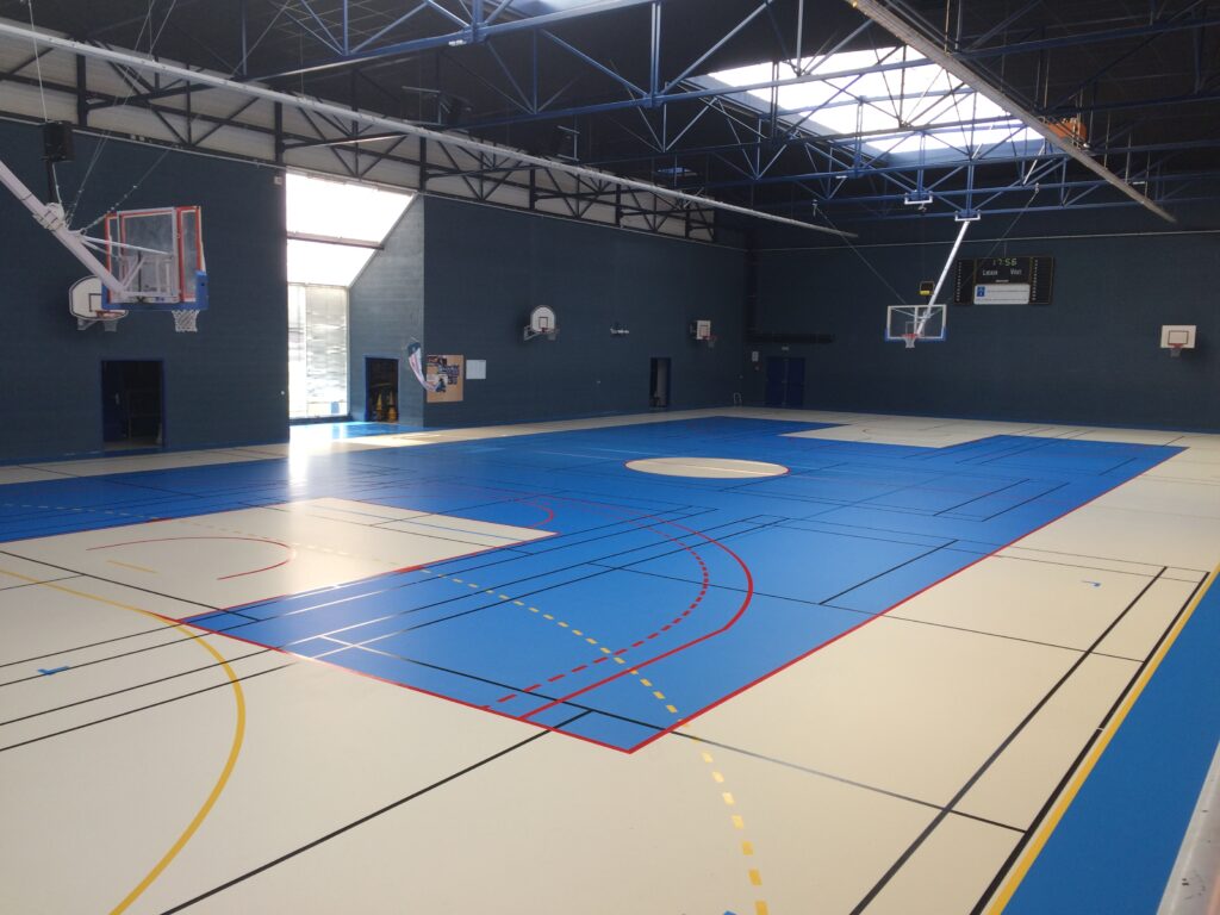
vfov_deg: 48.2
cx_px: 610
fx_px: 1022
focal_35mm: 29
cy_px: 458
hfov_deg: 61.7
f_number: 2.2
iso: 32
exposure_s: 1/100
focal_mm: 4.15
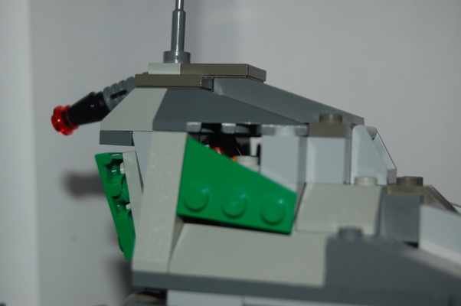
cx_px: 230
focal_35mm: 75
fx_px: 959
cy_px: 153
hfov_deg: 27.0
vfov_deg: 18.1
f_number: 5.6
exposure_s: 1/125
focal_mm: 50
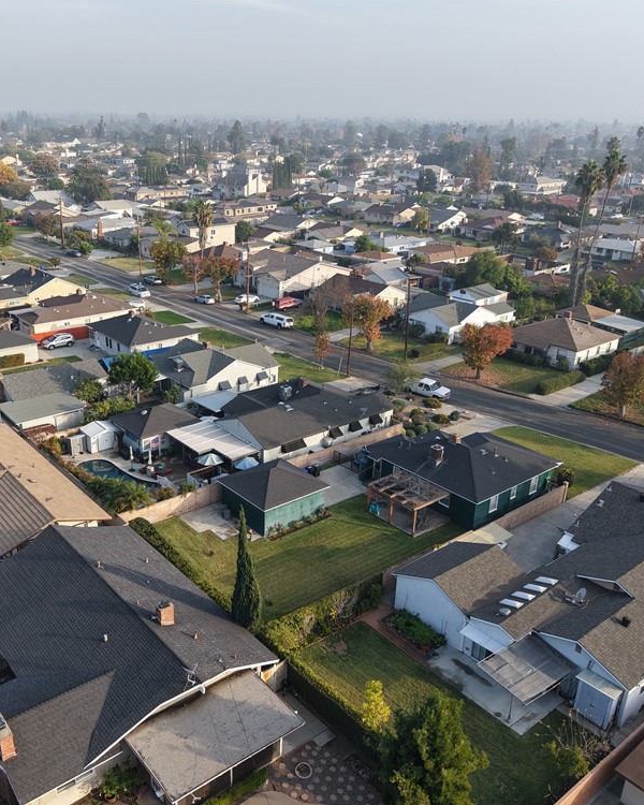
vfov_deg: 55.7
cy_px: 408
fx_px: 762
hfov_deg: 45.4
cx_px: 243
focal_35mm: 32
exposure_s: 1/800
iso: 100
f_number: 1.8
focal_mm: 8.67
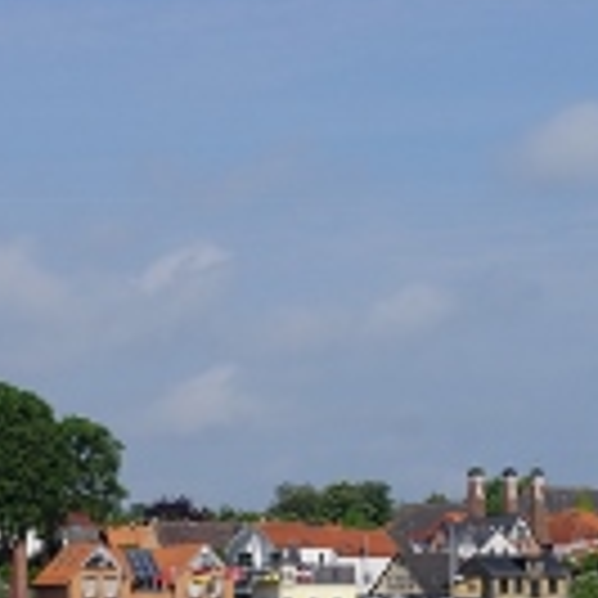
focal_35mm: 153
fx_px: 2990
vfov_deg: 11.4
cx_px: 405
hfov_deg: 11.4
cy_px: 465
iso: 100
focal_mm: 40
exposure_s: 1/320
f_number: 11
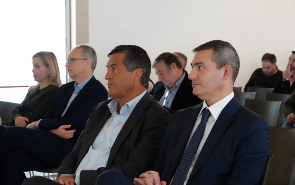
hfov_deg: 23.3
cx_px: 142
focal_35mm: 89
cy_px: 92
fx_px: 716
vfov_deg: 14.7
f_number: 3.5
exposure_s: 1/30
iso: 2500
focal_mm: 30.5
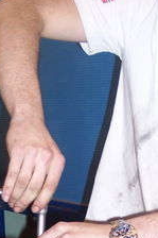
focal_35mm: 116
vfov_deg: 17.3
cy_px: 234
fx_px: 765
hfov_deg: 11.8
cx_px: 41
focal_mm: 8
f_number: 2.8
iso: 100
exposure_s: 1/60
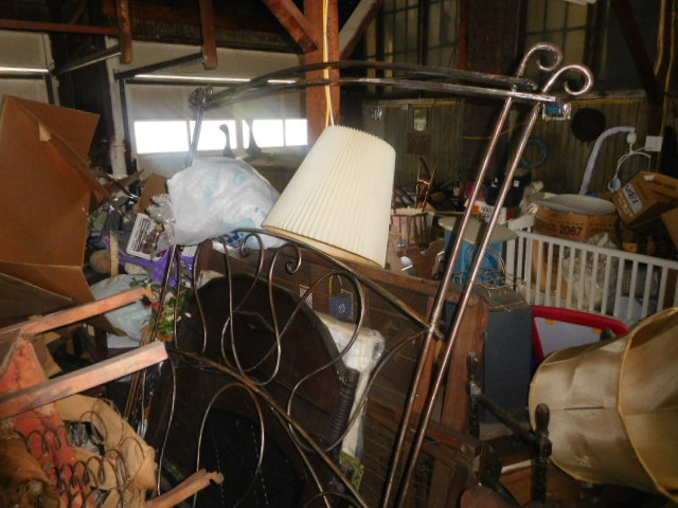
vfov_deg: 54.9
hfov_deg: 69.4
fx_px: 490
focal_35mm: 25
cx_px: 339
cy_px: 254
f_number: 3.4
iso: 560
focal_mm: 4.5
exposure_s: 1/30
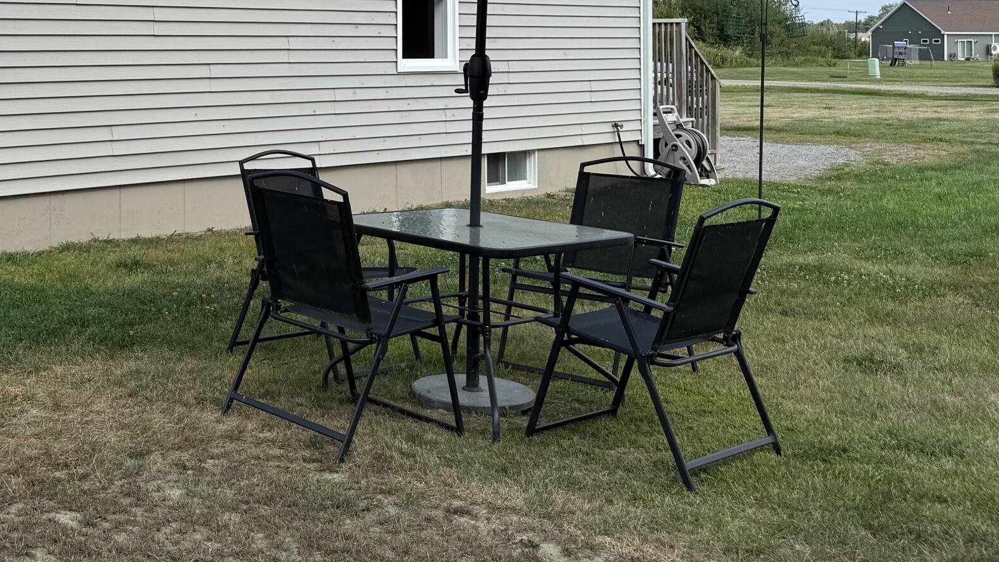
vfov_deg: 23.2
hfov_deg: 38.2
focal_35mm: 50
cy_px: 27
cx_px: 82
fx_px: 1324
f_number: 1.78
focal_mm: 6.76
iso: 80
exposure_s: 1/3425
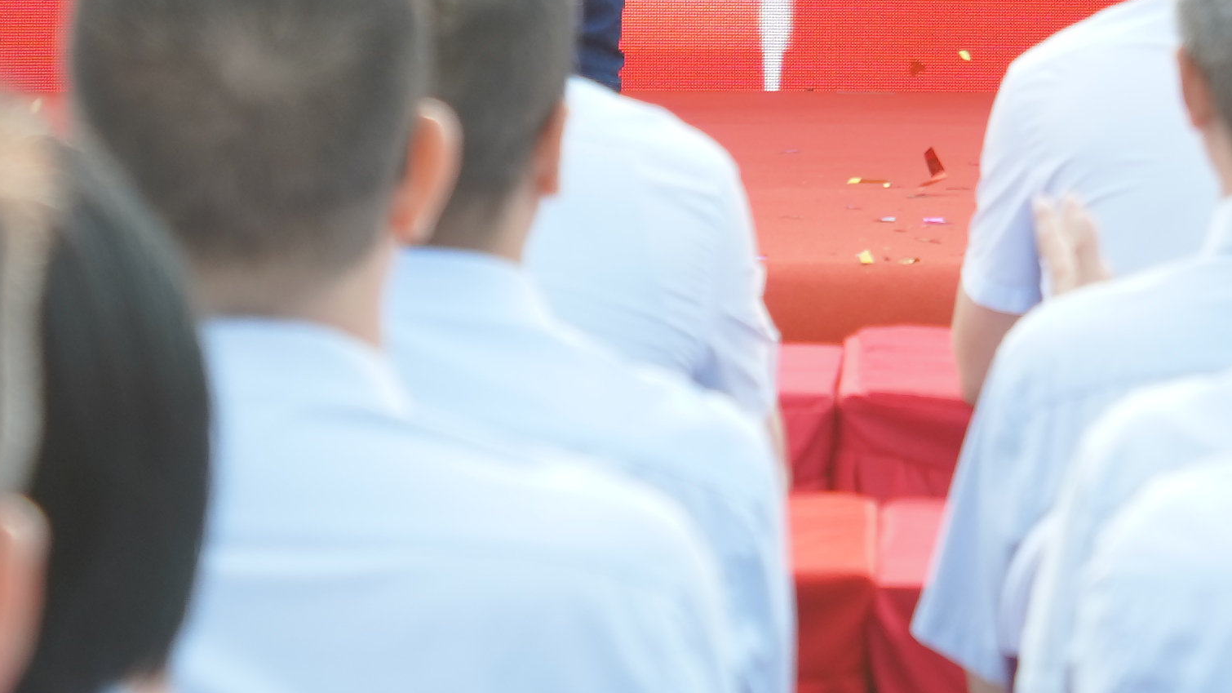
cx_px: 837
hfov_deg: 7.6
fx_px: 9244
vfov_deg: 4.2
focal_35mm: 283
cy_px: -913
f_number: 4
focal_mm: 68
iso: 250
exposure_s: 1/250
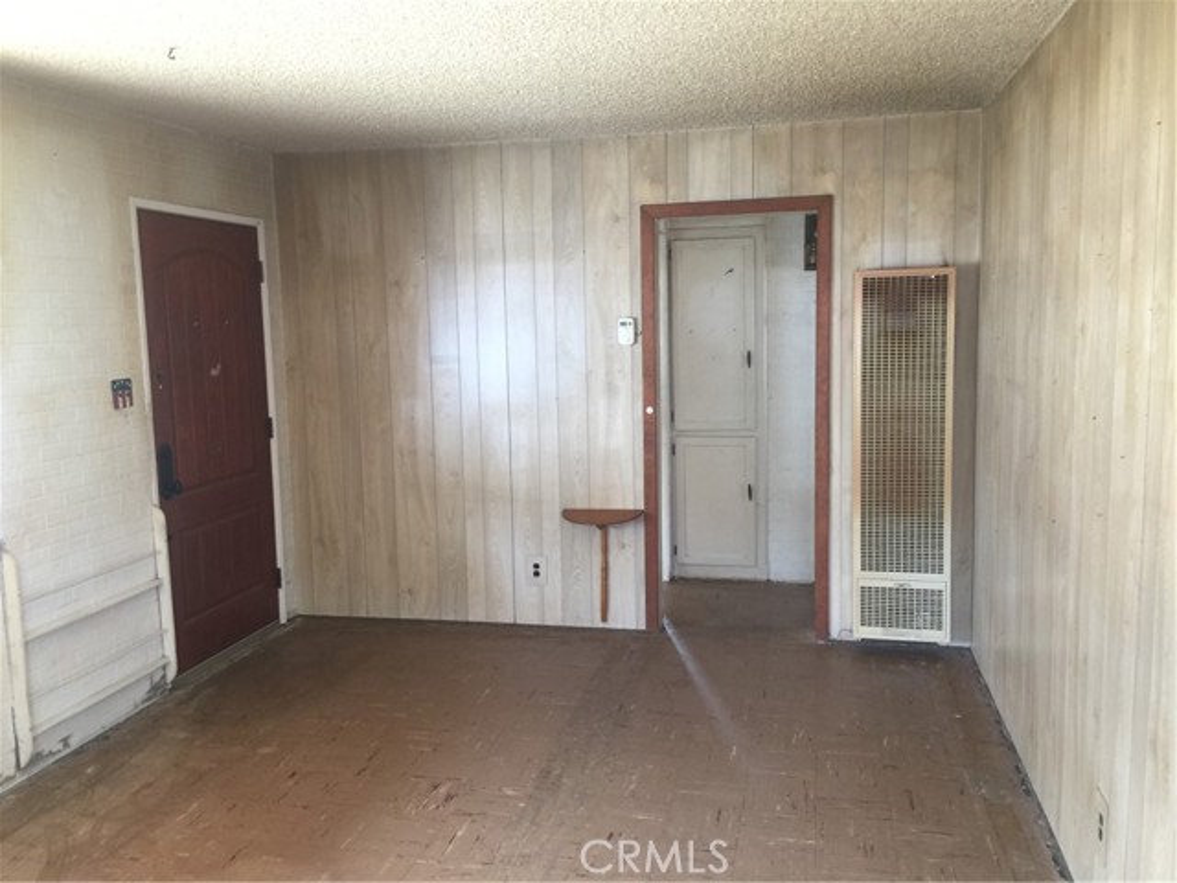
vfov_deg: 48.2
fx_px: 986
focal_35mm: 29
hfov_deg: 61.7
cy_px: 442
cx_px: 588
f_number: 2.2
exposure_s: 1/15
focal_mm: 4.15
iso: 32
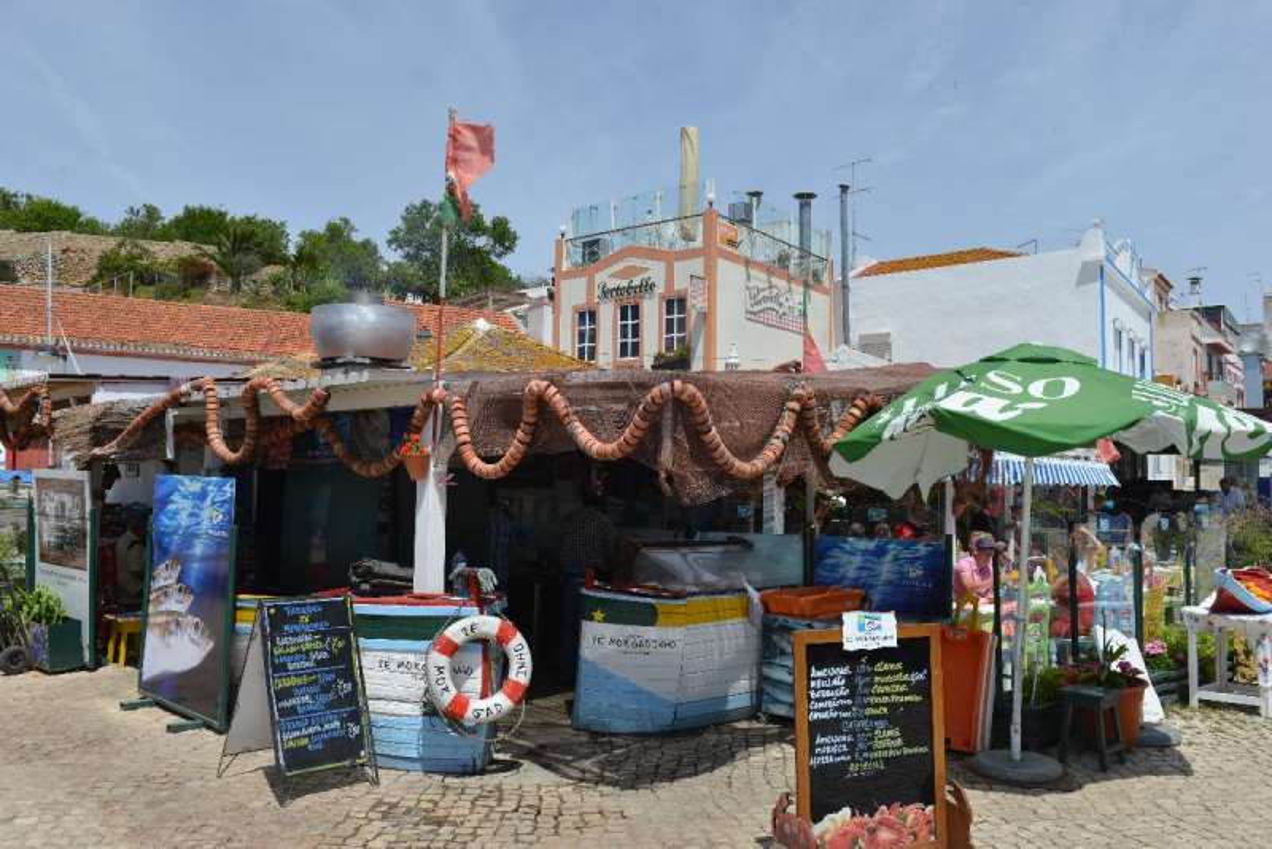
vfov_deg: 45.0
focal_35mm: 29
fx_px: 1025
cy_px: 424
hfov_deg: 63.6
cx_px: 636
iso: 125
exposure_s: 1/250
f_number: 11
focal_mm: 29
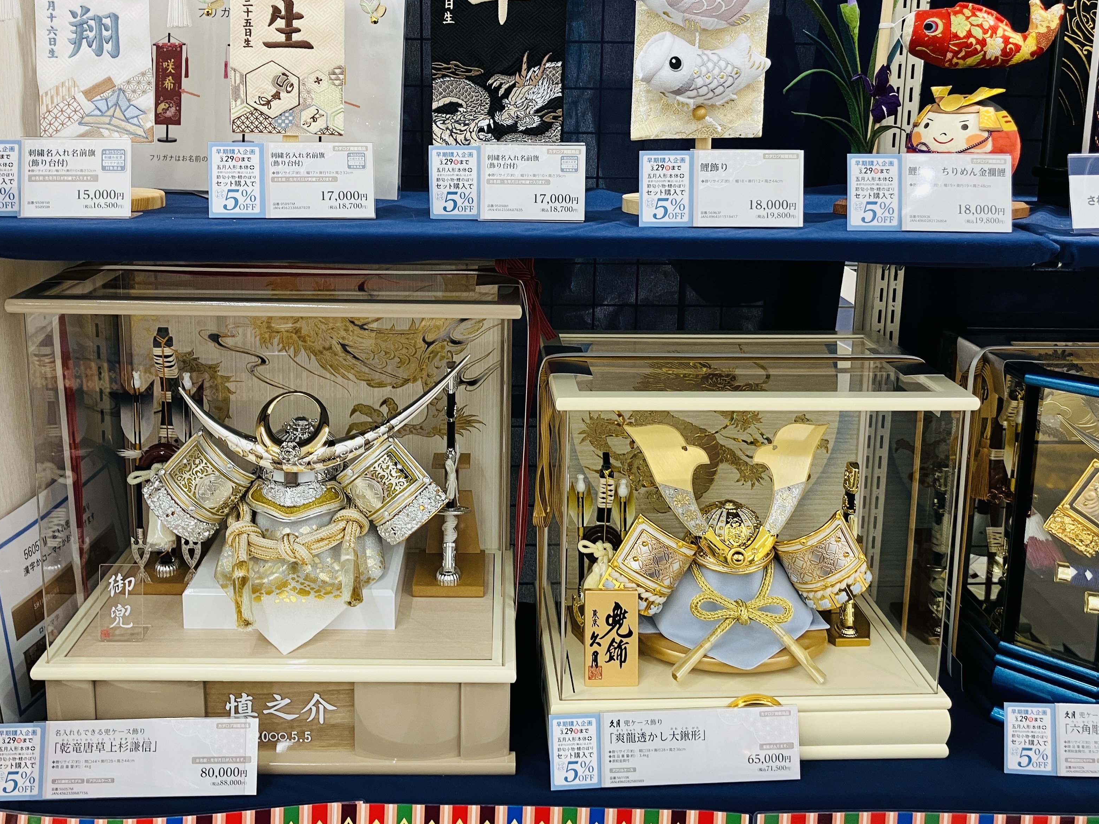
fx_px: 1143
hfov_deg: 51.3
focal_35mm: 36
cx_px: 536
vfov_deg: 39.4
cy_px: 320
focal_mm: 3.99
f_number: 1.8
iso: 64
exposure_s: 1/50
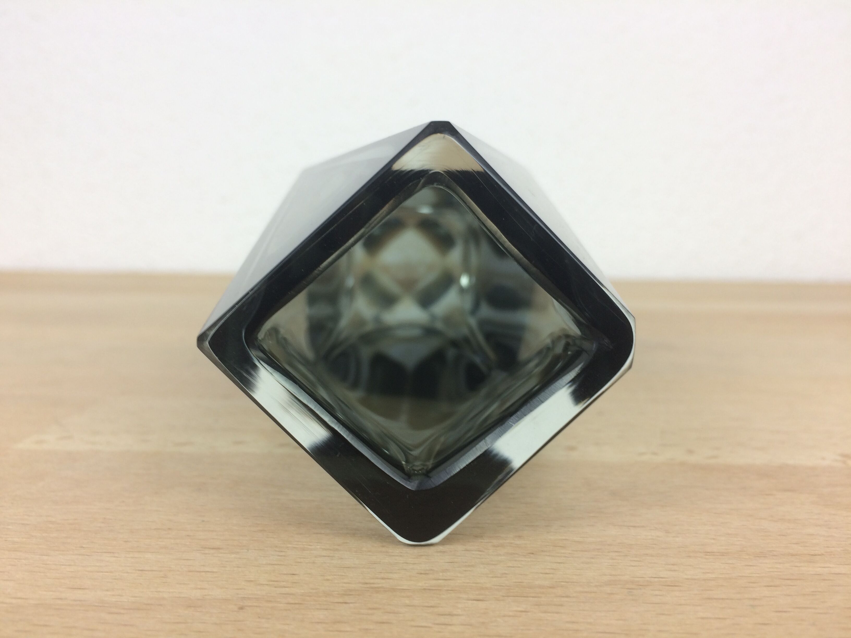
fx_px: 713
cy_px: 319
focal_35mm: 29
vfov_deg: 48.2
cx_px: 426
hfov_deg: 61.7
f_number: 2.2
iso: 40
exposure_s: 1/50
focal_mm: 4.15
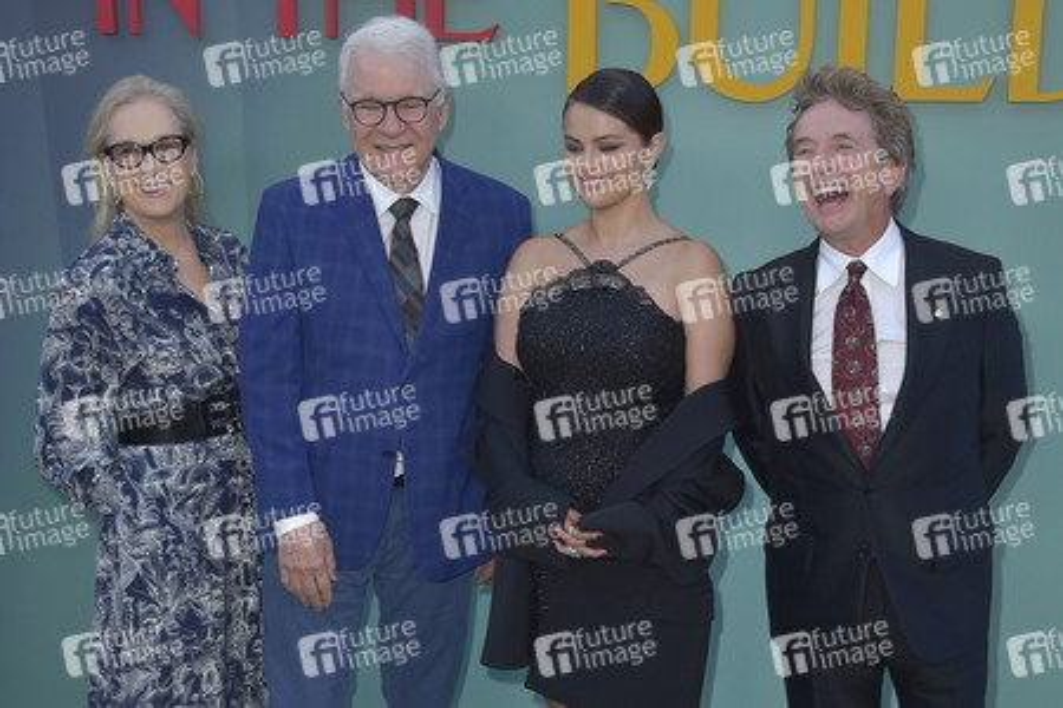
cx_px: 532
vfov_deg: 35.1
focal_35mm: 38
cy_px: 354
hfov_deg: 50.7
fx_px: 1122
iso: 400
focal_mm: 38
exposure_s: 1/250
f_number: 6.3
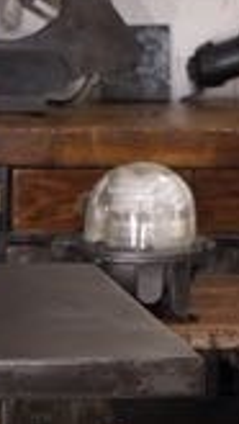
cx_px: -93
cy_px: 529
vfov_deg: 10.5
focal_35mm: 202
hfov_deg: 6.0
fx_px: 2272
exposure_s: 1/125
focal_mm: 35
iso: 2500
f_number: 3.6
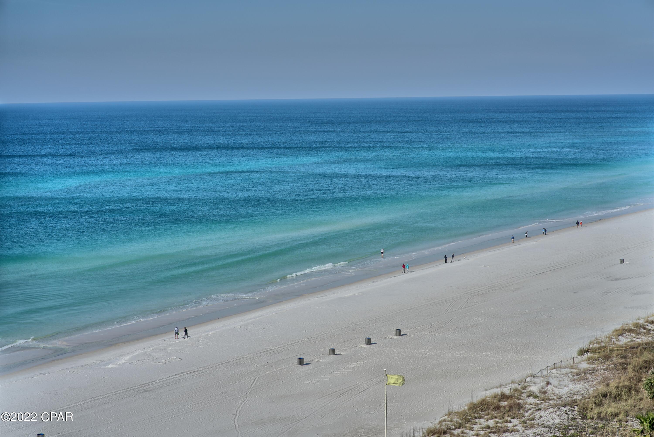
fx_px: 1545
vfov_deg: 16.1
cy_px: 218
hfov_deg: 23.9
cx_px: 327
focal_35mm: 85
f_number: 9.5
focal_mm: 85
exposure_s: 1/250
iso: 100
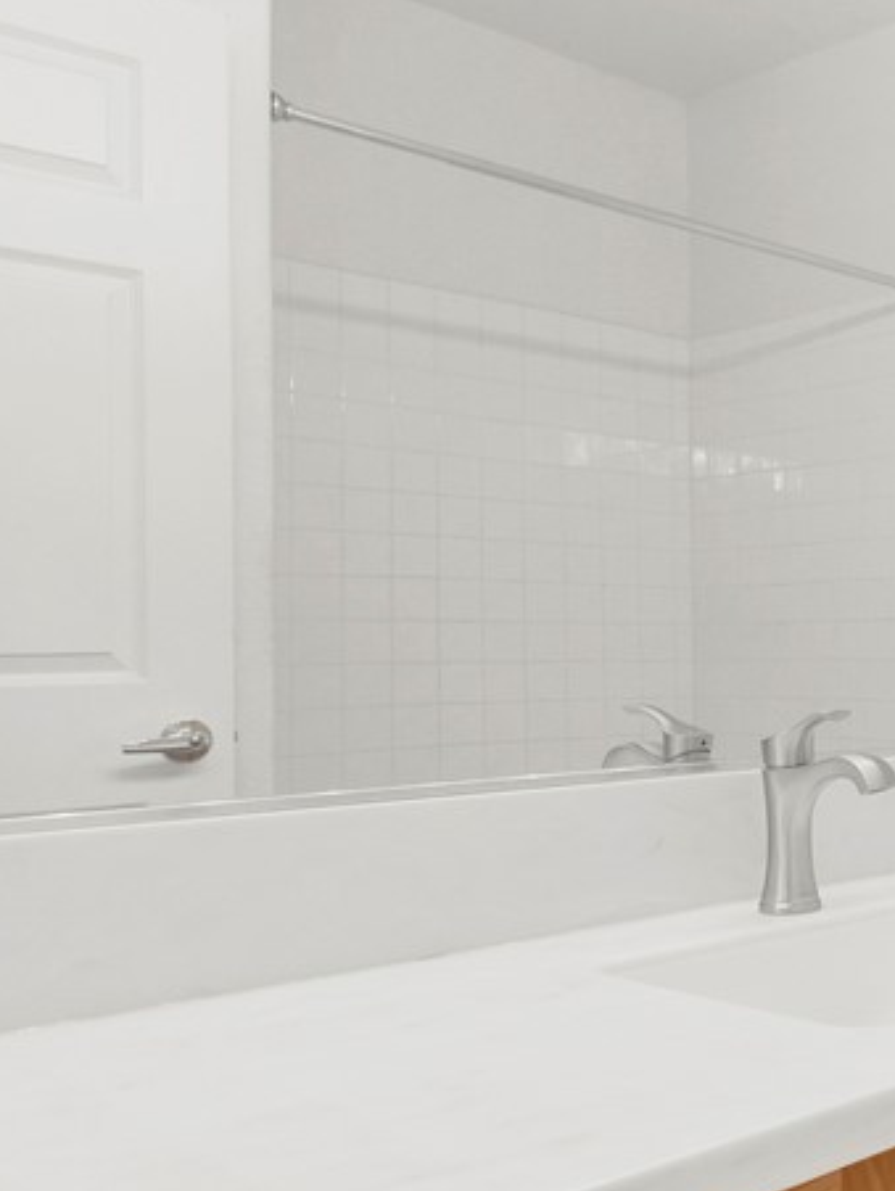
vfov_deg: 49.9
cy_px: 693
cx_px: 1275
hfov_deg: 28.4
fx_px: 1274
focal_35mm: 37
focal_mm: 11
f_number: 5
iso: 640
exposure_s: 1/13
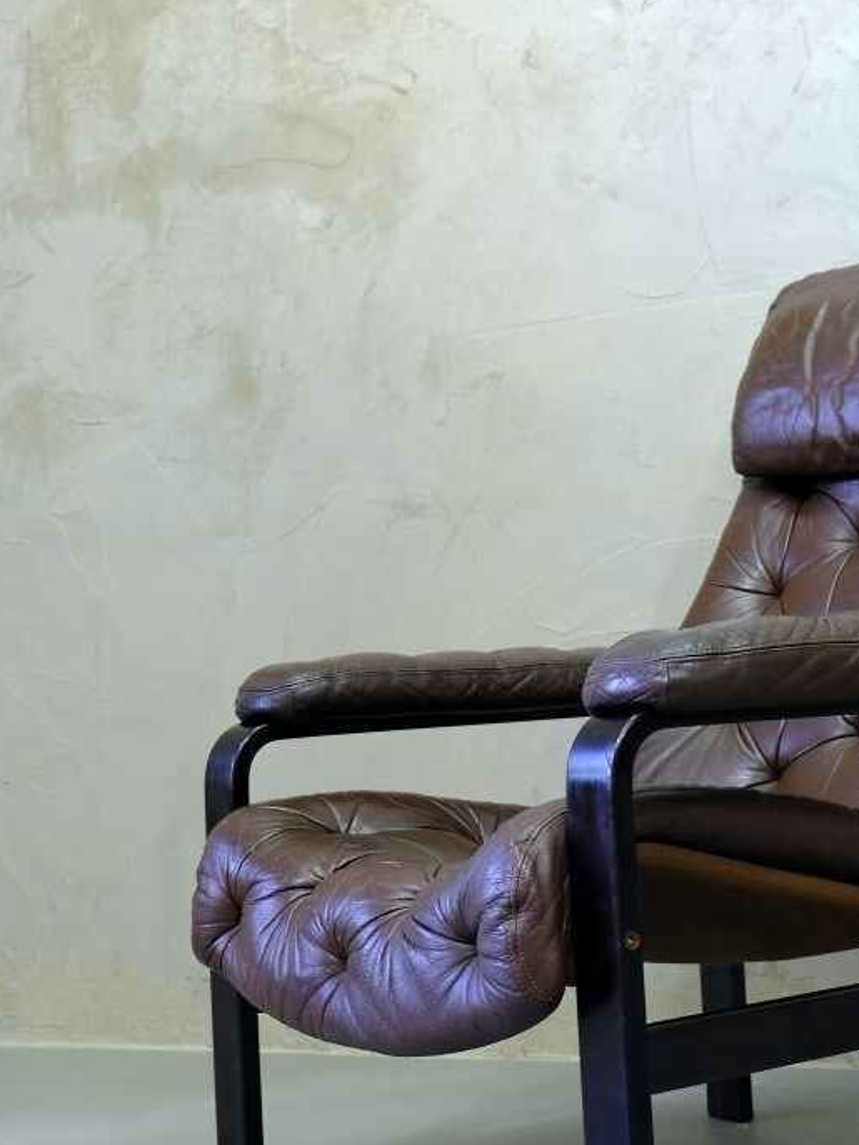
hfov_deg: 25.4
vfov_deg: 33.7
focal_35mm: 57
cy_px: 477
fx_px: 1887
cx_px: 617
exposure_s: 1/30
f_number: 3.2
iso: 640
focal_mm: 21.4
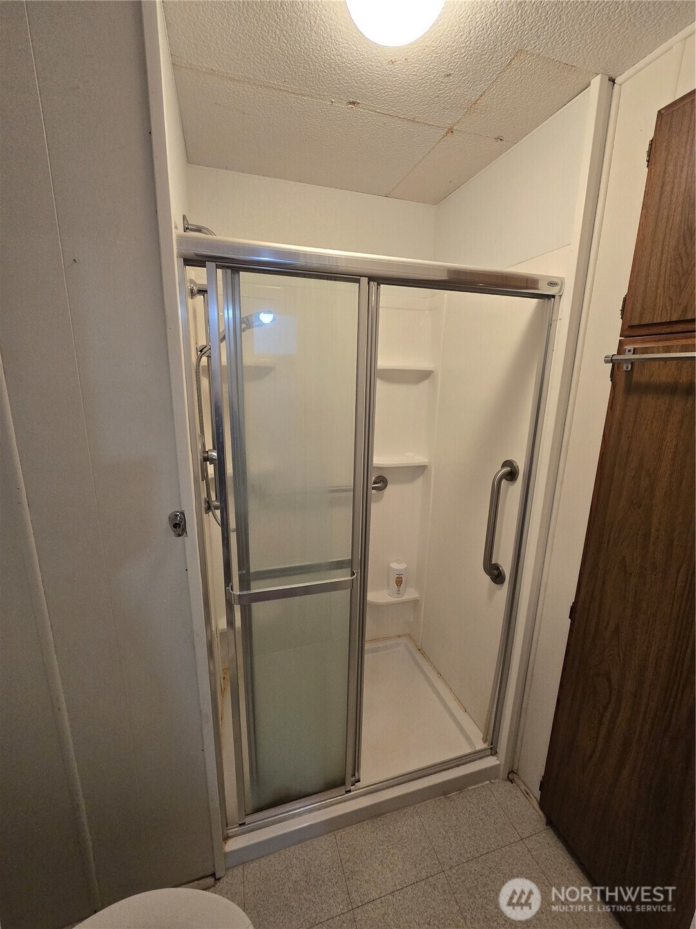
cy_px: 464
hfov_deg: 89.9
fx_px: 349
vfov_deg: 106.2
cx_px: 348
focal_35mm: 13
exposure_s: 1/60
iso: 320
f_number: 2.2
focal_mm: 2.2
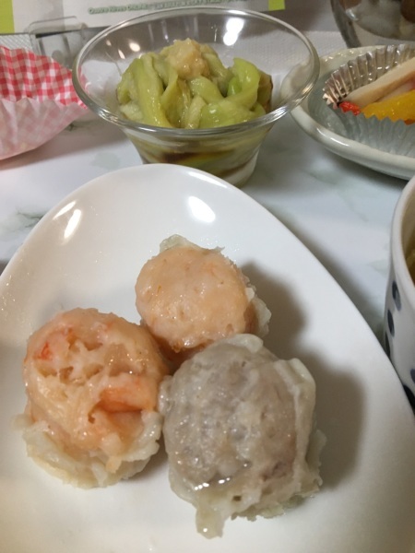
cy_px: 276
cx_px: 208
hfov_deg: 48.2
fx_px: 464
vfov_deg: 61.7
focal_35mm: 29
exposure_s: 1/30
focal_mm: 4.15
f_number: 2.2
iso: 125
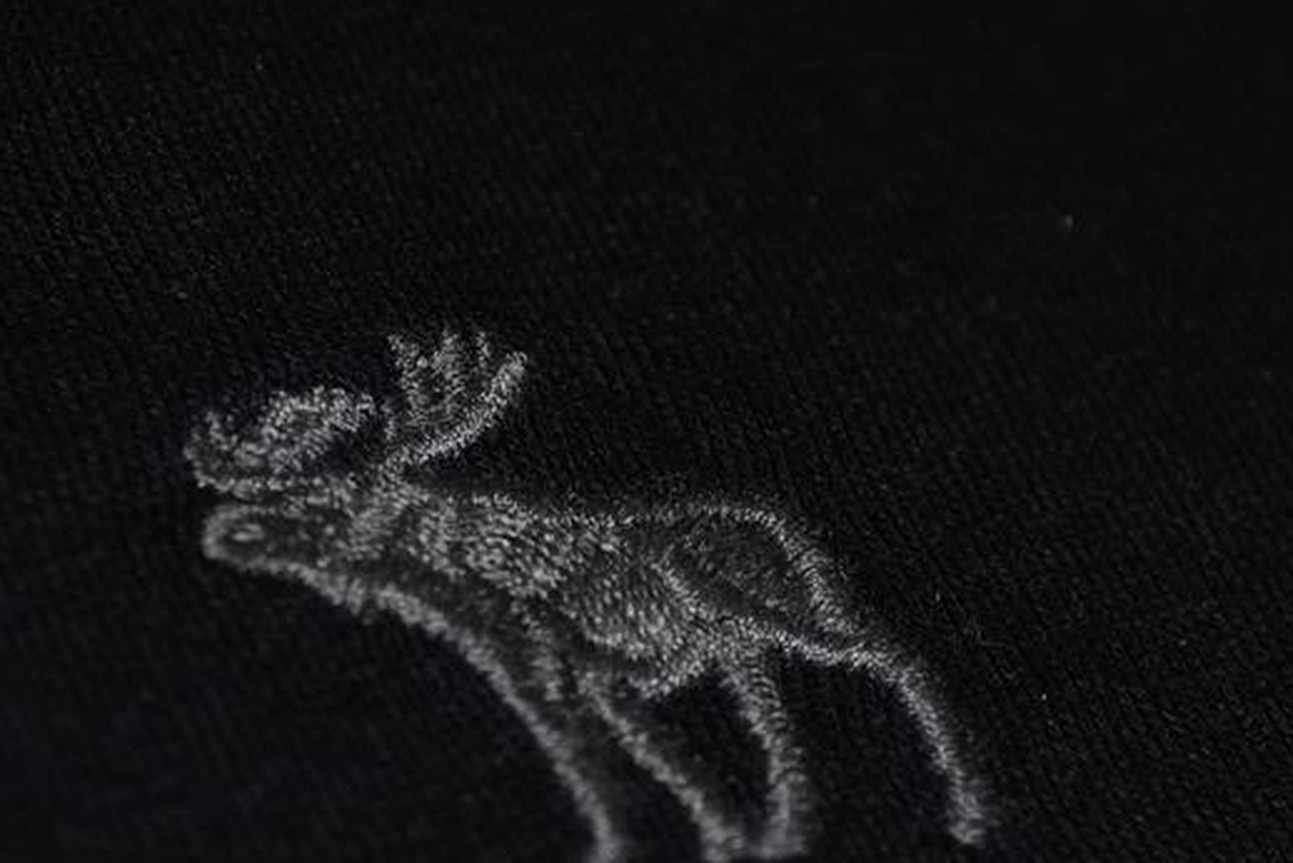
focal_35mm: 184
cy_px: 671
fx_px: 6616
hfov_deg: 11.2
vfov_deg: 7.5
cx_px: 595
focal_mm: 55
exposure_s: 1/60
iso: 100
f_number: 5.6
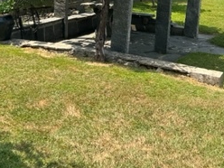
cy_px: -5
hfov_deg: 31.0
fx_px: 401
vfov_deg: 22.6
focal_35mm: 62
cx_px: 149
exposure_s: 1/2353
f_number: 1.78
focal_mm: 6.86
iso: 80
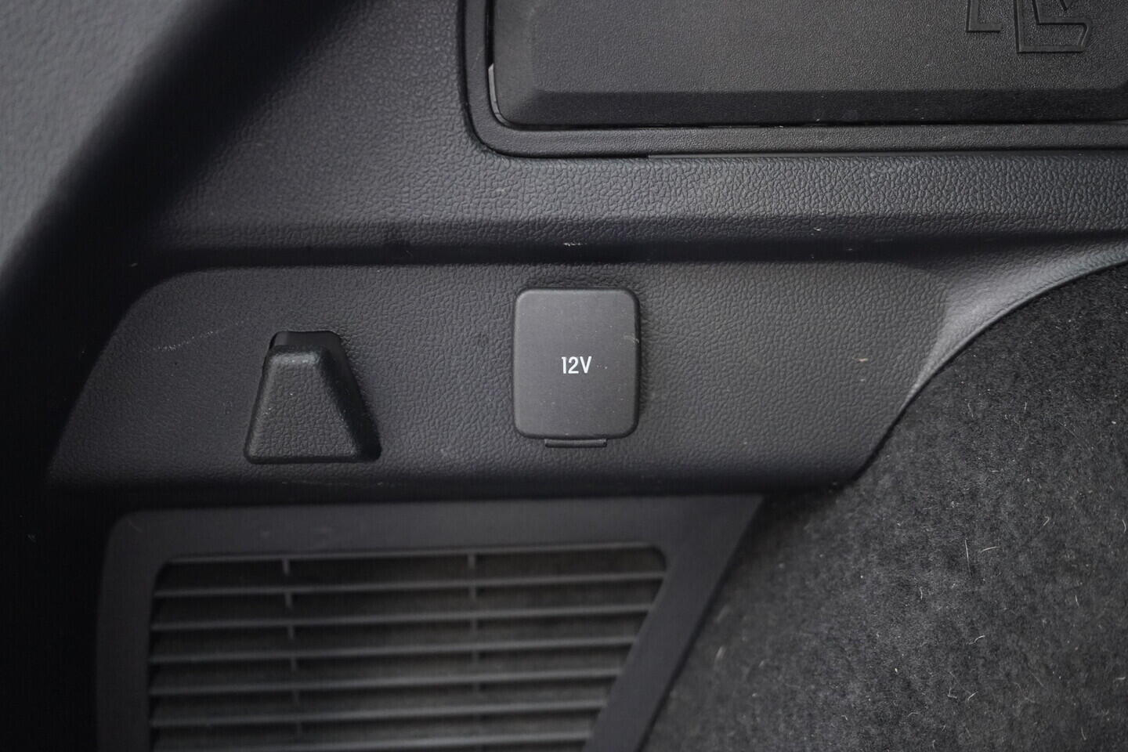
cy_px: 376
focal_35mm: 36
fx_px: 1128
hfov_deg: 53.1
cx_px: 564
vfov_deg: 36.9
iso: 2500
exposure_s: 1/40
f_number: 2.8
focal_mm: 24
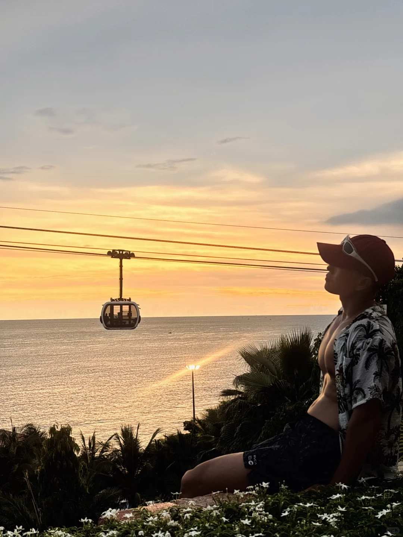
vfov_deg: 36.8
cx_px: 202
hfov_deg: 28.0
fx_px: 807
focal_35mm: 52
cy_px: 268
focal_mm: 5.96
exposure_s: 1/131
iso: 25
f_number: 1.6
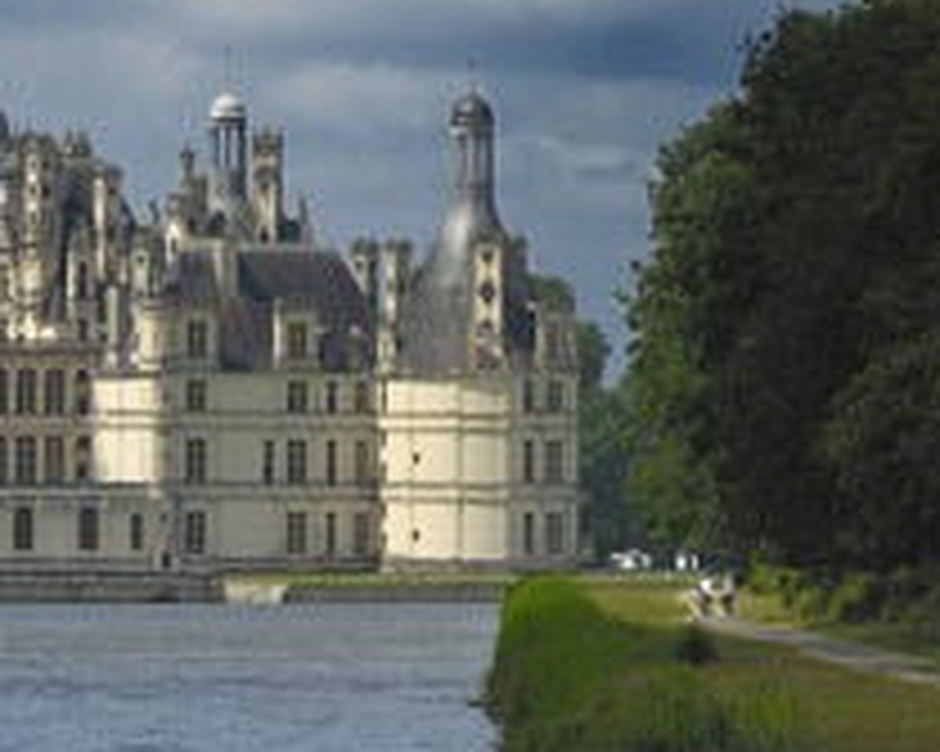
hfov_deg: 3.6
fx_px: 14960
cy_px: 315
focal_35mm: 538
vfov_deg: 2.9
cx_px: 191
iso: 100
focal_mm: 190
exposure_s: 1/160
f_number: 8.5
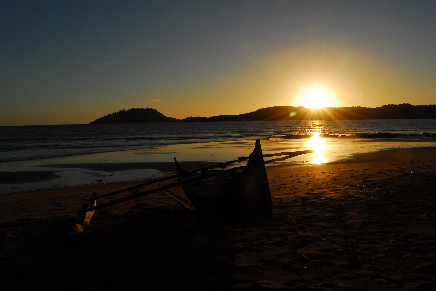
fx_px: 339
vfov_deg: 46.4
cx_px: 224
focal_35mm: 28
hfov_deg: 65.5
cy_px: 149
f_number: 16
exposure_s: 1/400
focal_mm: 18
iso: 400
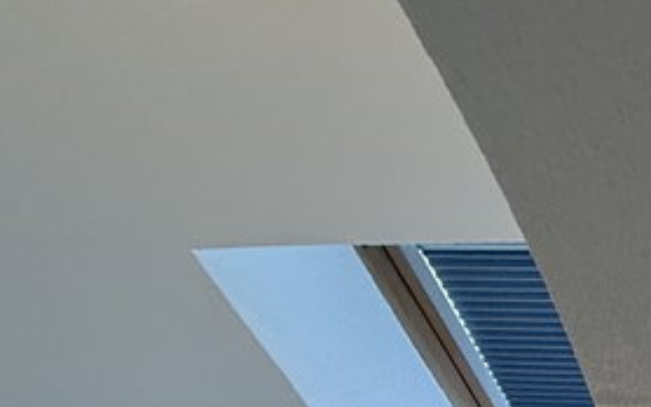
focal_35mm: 57
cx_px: 1212
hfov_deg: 21.1
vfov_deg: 15.8
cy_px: 891
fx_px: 1012
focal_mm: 2.22
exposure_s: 1/100
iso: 160
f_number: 2.2
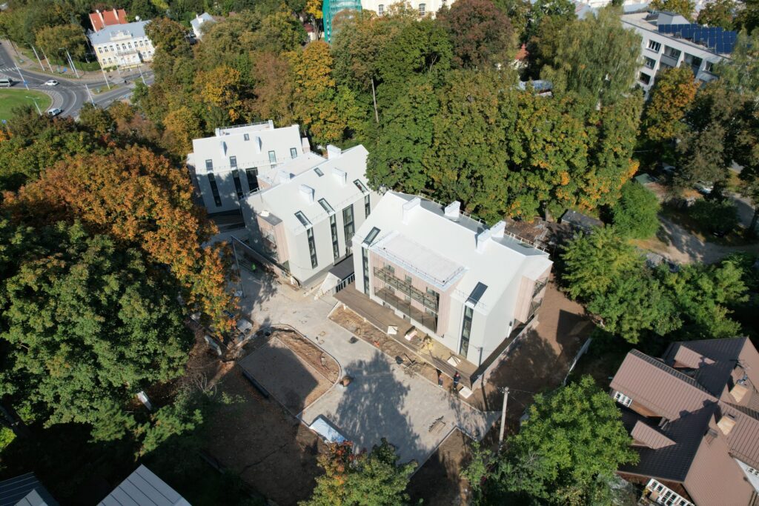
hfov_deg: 78.6
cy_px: 253
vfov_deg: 57.2
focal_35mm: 22
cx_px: 380
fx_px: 464
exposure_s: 1/2000
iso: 100
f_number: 2.8
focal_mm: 8.38
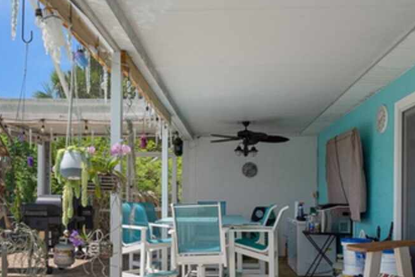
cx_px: 219
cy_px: 214
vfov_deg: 36.8
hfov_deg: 54.4
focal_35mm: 35
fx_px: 403
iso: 400
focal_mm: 18
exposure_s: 1/250
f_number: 8
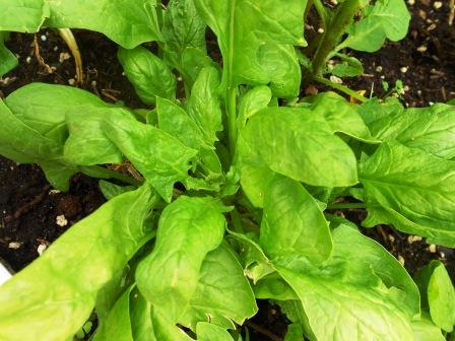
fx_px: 381
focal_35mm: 29
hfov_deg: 61.7
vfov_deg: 48.2
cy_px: 170
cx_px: 228
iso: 80
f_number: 3.4
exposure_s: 1/80
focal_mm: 5.1
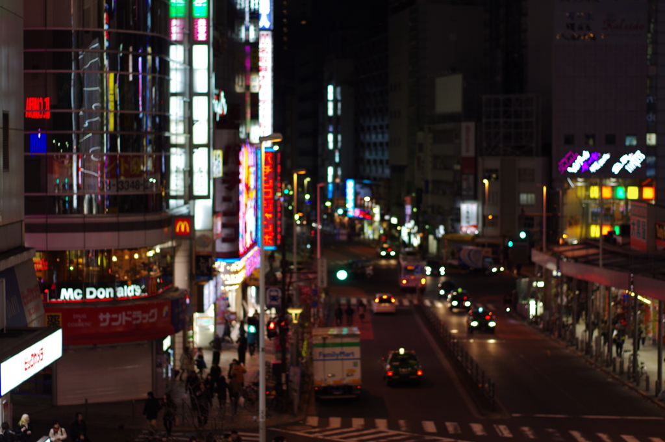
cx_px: 332
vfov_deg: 18.1
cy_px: 221
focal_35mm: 75
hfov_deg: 27.0
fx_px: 1384
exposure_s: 1/100
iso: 200
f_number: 2
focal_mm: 50
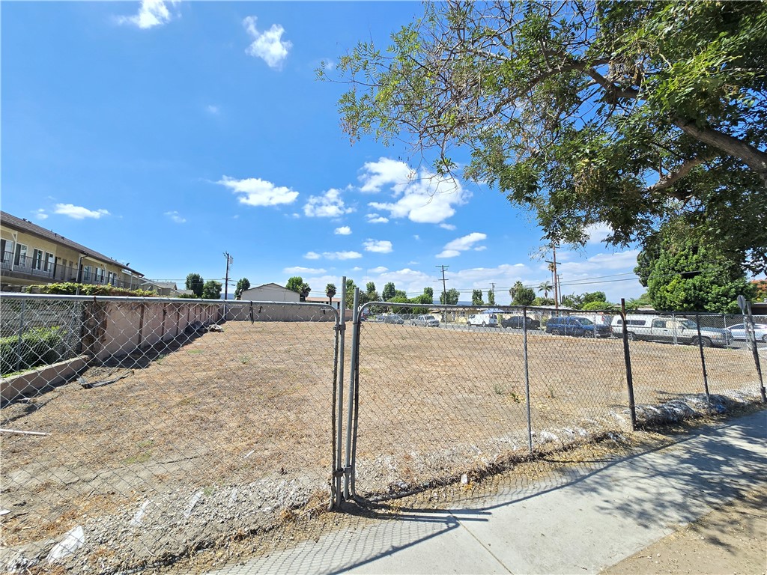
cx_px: 384
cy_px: 288
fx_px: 288
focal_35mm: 13
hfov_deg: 106.2
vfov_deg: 89.9
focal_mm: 2.2
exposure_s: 1/1445
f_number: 2.2
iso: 50
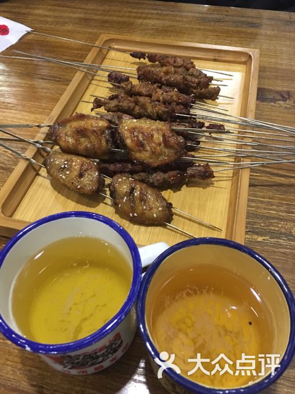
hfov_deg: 48.2
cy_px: 197
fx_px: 330
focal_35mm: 29
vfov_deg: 61.7
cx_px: 148
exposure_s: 1/4
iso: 100
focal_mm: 4.15
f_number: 2.2
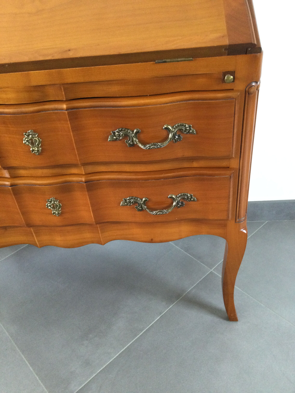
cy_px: 196
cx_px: 148
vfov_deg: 58.4
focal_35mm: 31
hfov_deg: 45.4
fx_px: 352
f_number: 2.4
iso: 200
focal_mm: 3.3
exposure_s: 1/20
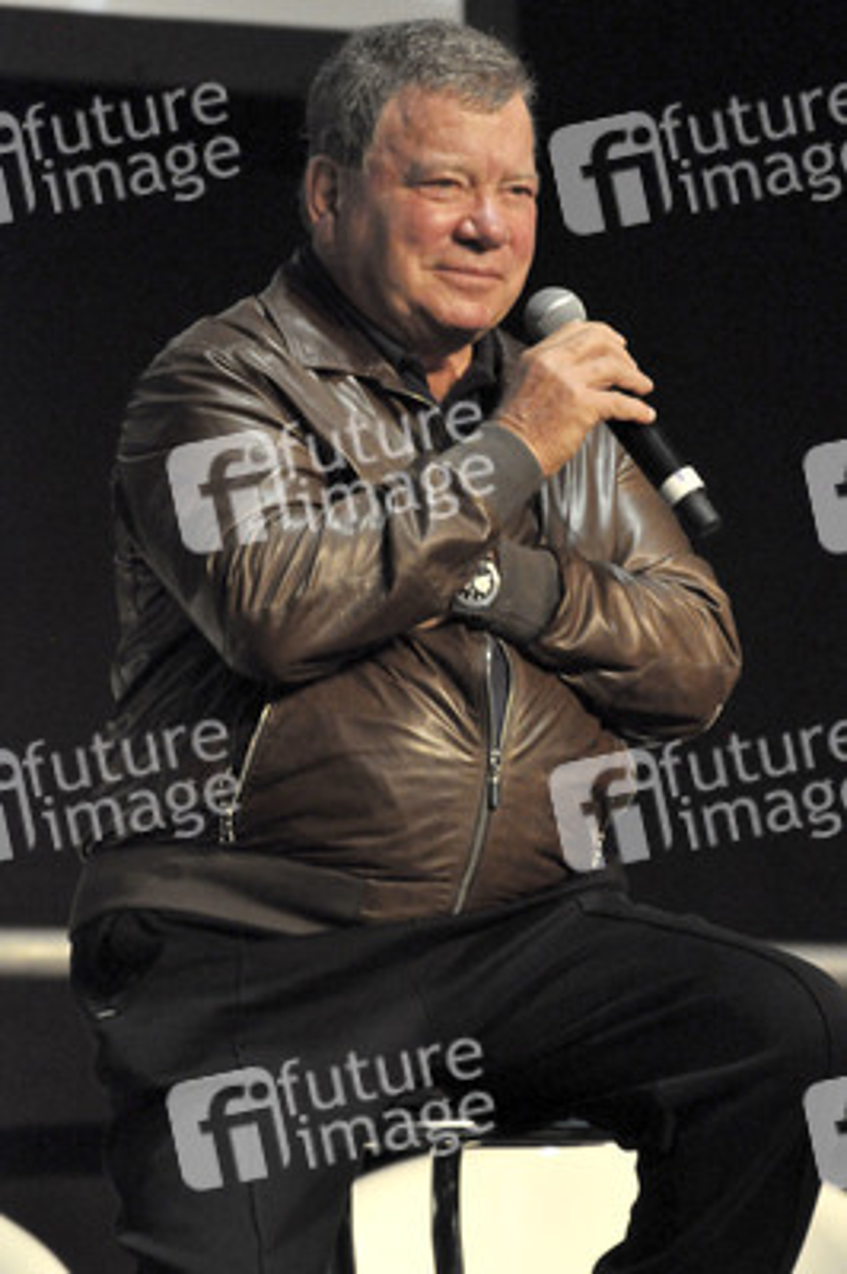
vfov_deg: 4.6
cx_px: 424
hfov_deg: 3.0
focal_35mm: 450
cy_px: 637
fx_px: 15908
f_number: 5.6
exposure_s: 1/80
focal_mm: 300
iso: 3200
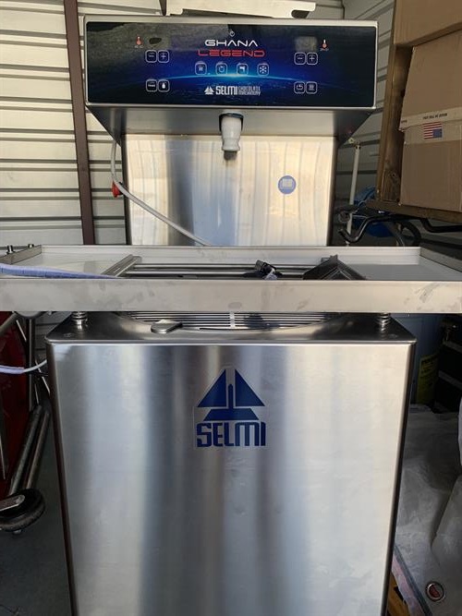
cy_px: 308
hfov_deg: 53.0
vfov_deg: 67.3
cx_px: 231
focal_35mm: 26
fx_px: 463
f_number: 1.8
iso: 40
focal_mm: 4.25
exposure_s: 1/121
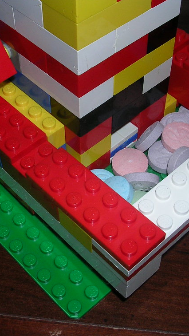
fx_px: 499
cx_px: 87
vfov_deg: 37.2
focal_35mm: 56
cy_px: 168
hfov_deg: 21.5
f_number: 5.6
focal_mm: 5.8
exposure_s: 1/60.1
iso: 50
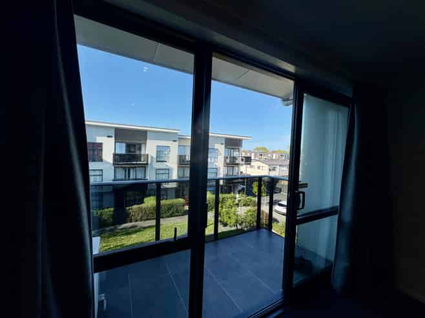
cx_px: 212
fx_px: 172
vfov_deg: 85.6
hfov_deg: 102.1
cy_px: 159
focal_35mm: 14
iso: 40
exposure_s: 1/1048
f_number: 2.2
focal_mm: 2.22
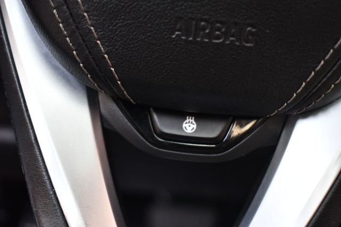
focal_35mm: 51
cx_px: 170
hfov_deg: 38.9
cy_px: 114
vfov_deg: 26.5
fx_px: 483
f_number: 4.5
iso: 800
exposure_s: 1/125
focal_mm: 34
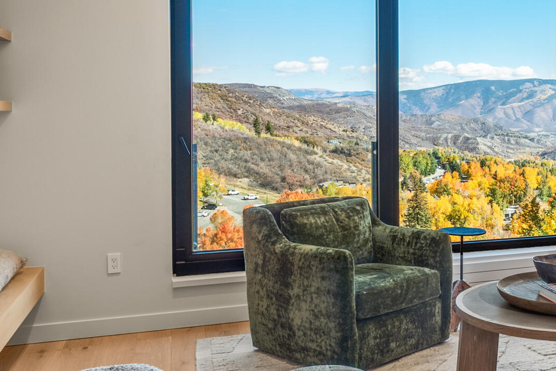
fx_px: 741
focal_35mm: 48
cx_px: 490
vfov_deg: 27.9
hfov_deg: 38.5
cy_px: 118
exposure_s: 1/6
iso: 400
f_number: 9
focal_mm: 17
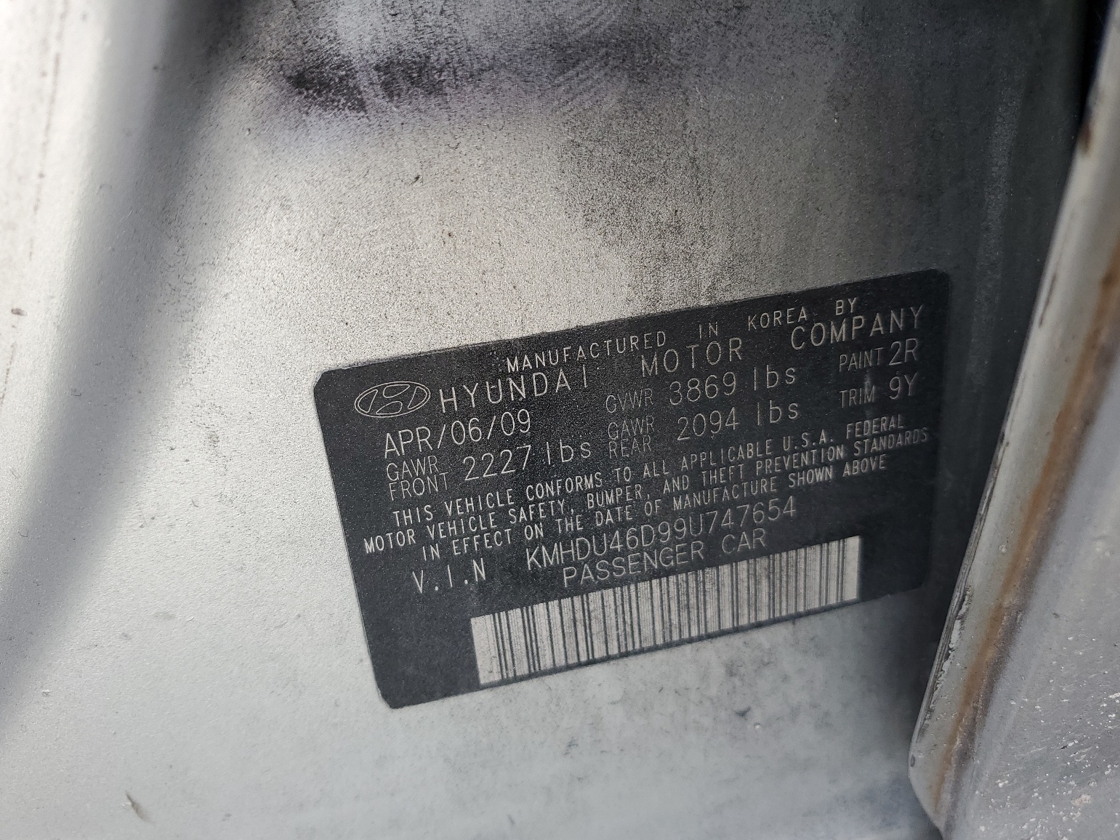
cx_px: 541
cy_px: 435
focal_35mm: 27
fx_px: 874
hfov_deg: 65.3
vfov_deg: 51.3
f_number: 1.5
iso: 50
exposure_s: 1/400
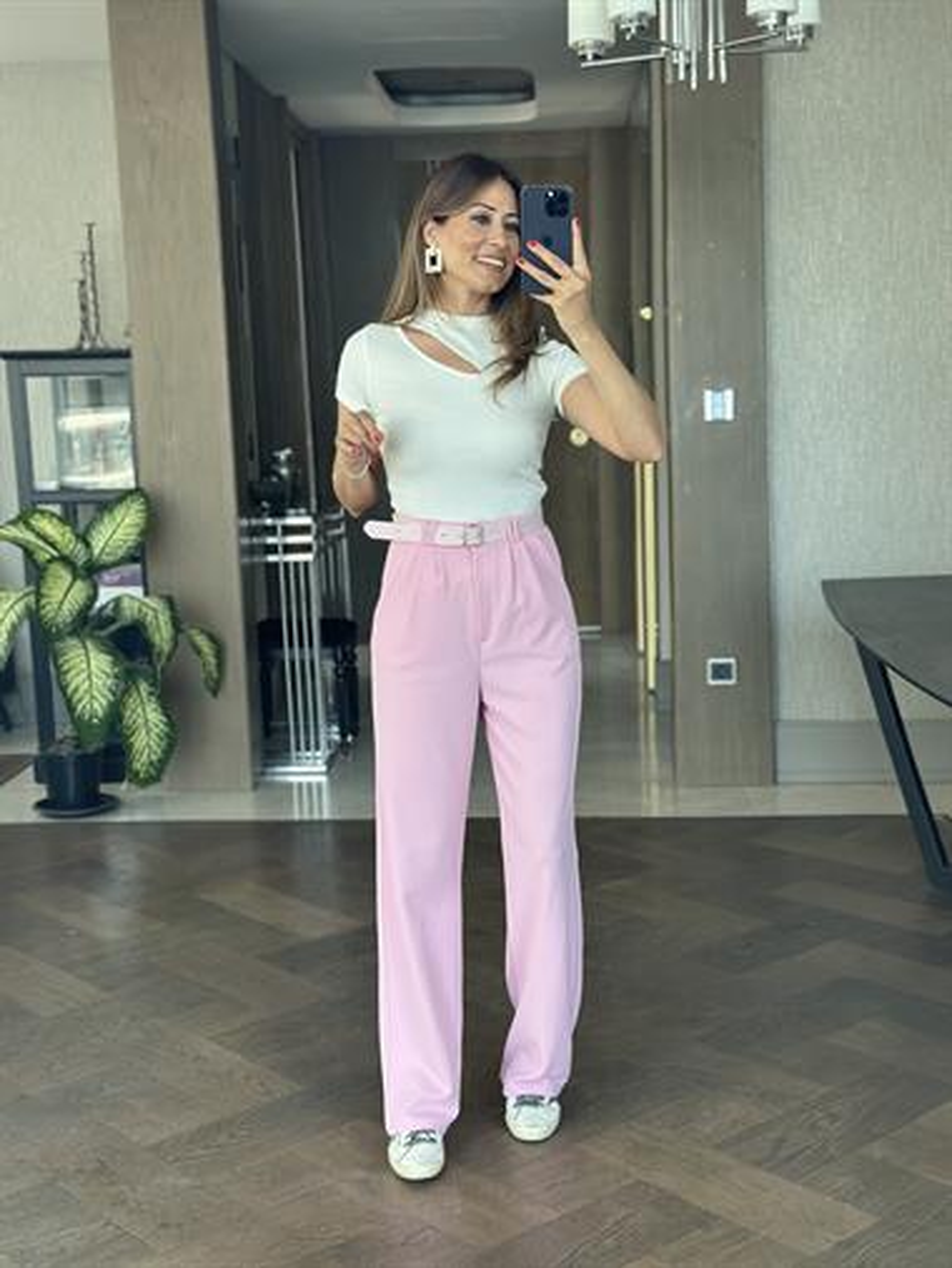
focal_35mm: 48
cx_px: 476
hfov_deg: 30.3
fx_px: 1759
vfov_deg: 39.6
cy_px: 634
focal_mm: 6.86
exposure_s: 1/113
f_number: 1.78
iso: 125
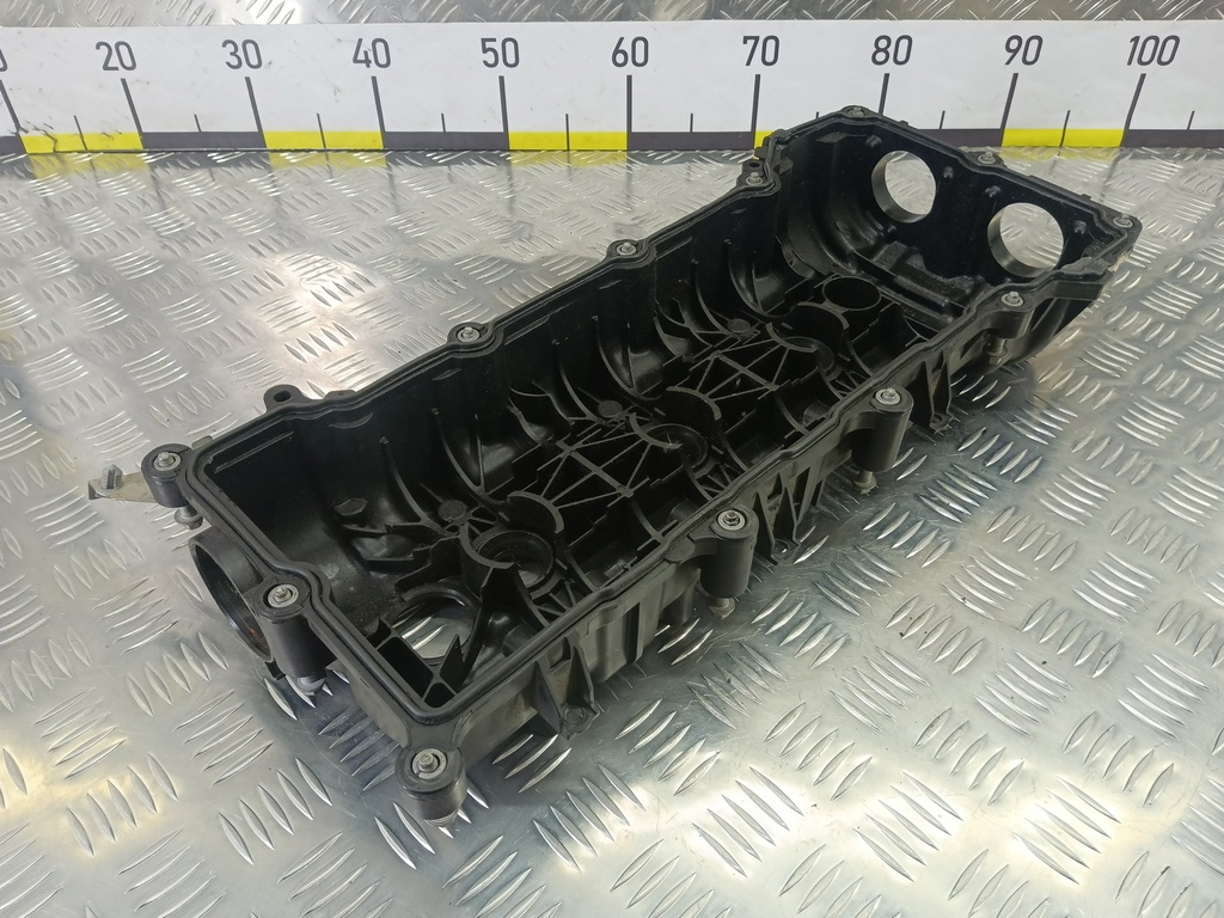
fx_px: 813
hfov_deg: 73.9
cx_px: 612
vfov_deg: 58.9
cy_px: 459
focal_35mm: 23
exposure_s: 1/50
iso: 173
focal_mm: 4.11
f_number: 1.6
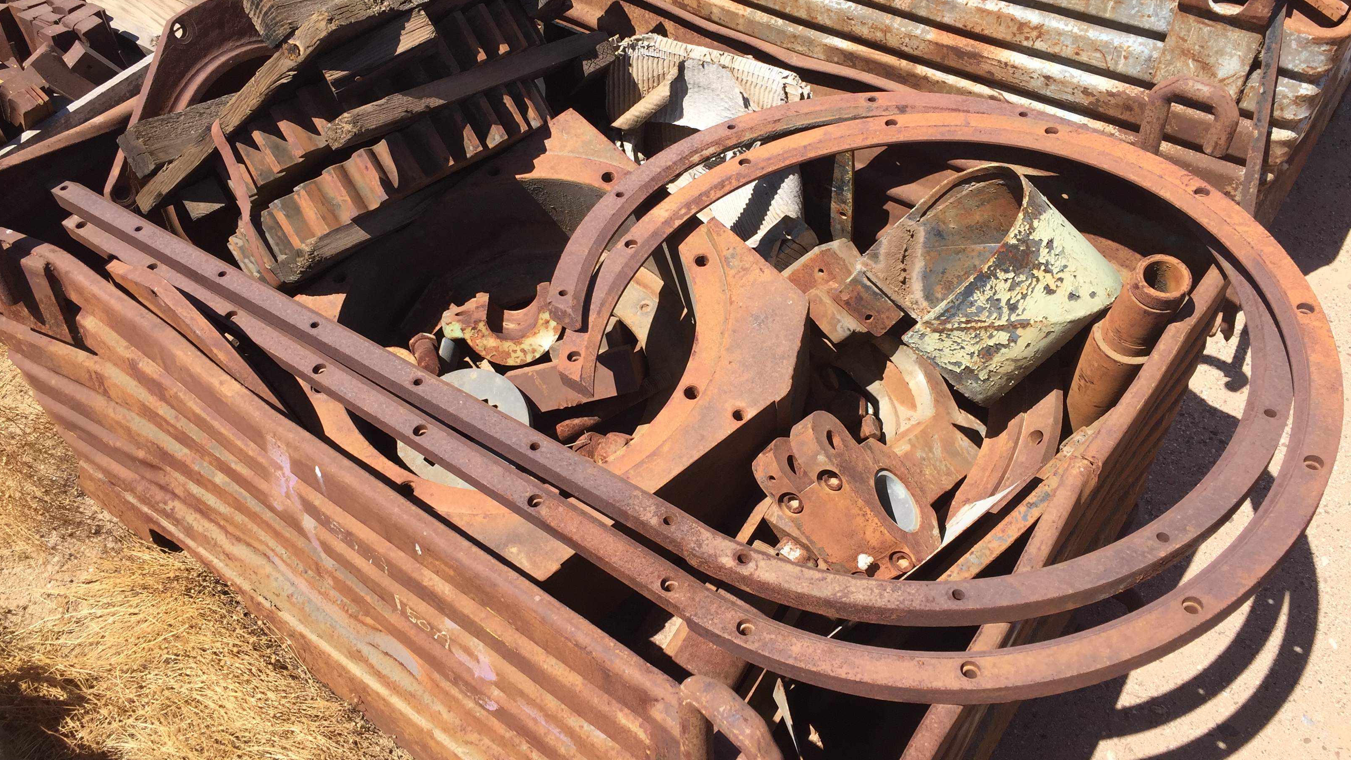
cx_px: 668
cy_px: 327
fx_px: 1146
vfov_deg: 36.6
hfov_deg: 61.0
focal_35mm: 32
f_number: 2.2
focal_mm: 4.15
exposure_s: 1/1522
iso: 32
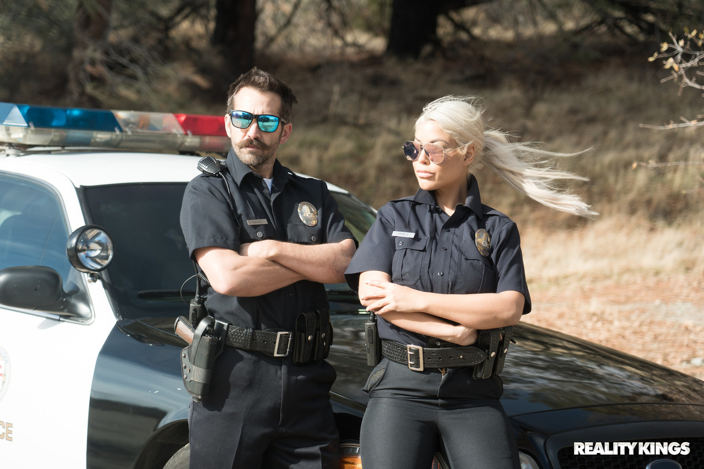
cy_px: 234
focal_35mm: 105
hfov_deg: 19.5
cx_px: 352
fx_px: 2053
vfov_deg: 13.0
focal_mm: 105
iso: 160
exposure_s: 1/125
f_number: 4
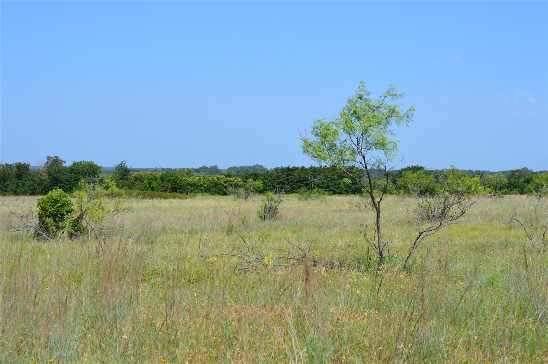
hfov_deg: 24.6
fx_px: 1255
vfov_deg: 16.5
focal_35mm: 82
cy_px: 182
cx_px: 274
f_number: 11
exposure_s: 1/500
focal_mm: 55
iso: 360
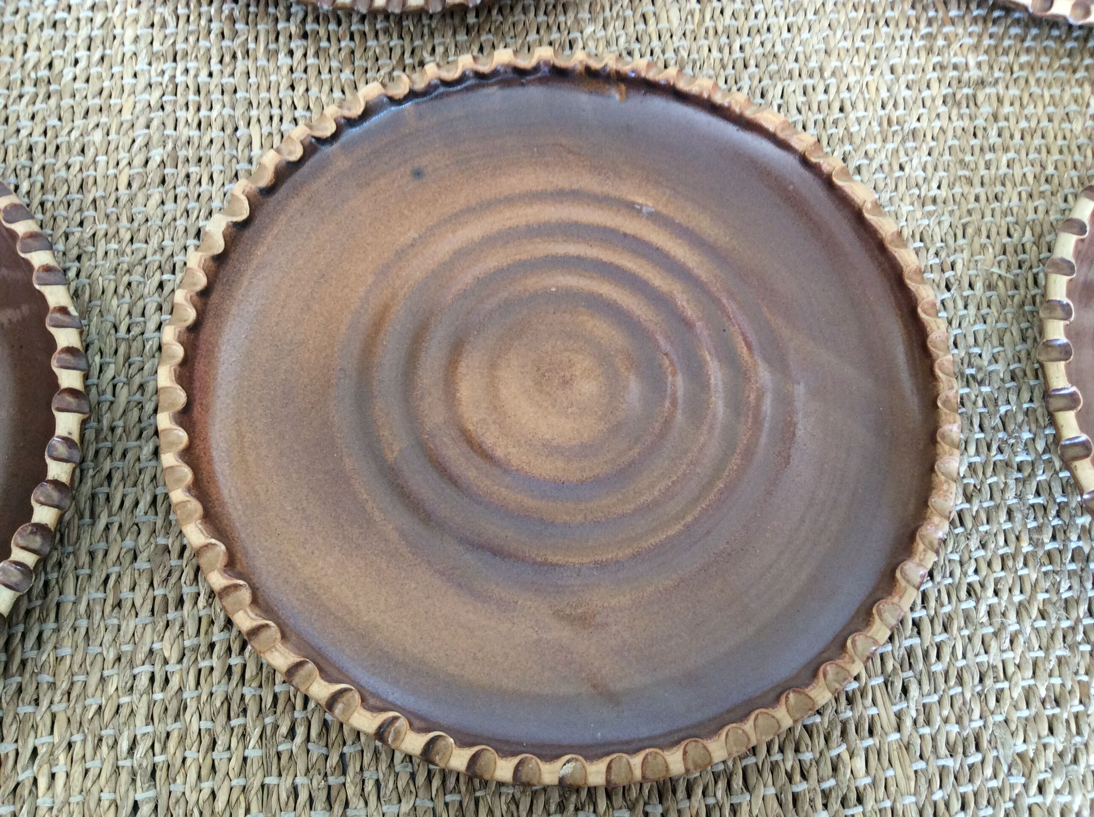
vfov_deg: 44.1
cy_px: 408
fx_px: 1010
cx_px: 547
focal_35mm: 32
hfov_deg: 56.9
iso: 64
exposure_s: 1/25
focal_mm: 3.3
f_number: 2.4
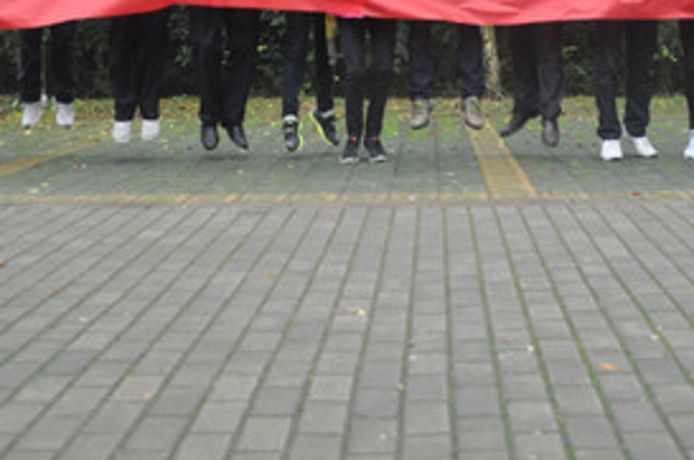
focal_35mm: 66
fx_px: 1270
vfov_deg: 19.7
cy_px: -36
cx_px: 427
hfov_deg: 30.5
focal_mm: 20
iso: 1600
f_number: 3.8
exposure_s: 1/320
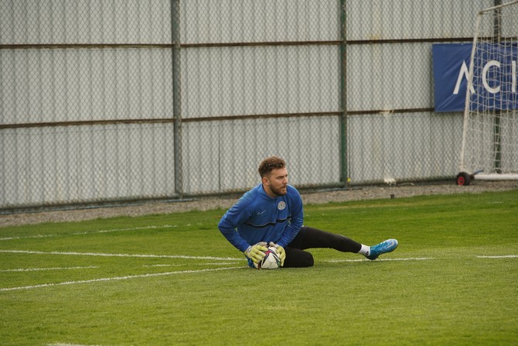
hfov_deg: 10.3
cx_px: 259
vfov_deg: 6.9
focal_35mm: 200
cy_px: 173
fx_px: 2878
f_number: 5.6
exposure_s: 1/500
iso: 500
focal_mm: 200
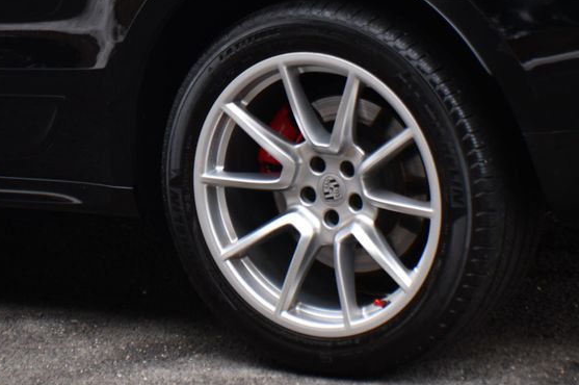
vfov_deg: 9.9
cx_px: 321
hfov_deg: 14.9
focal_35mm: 138
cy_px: 182
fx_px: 2217
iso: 400
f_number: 4.8
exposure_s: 1/250
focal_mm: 80
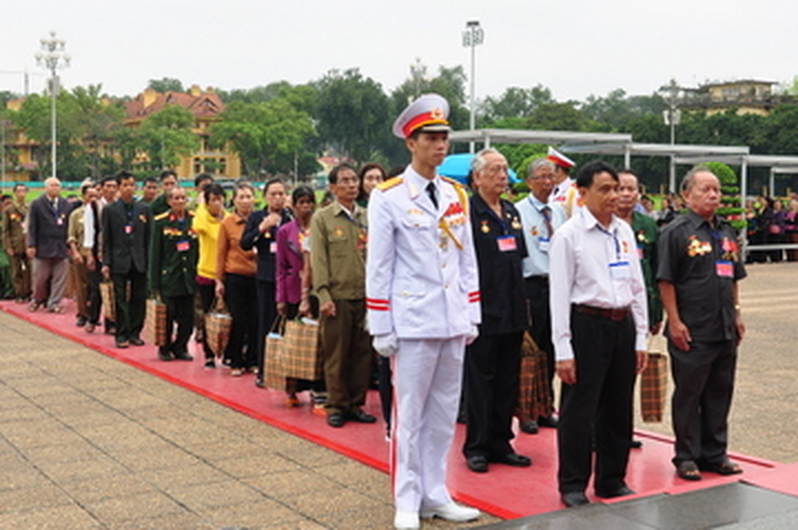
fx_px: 1107
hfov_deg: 39.6
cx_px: 383
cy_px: 220
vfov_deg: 26.9
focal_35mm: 50
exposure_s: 1/100
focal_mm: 24
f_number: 8
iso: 250
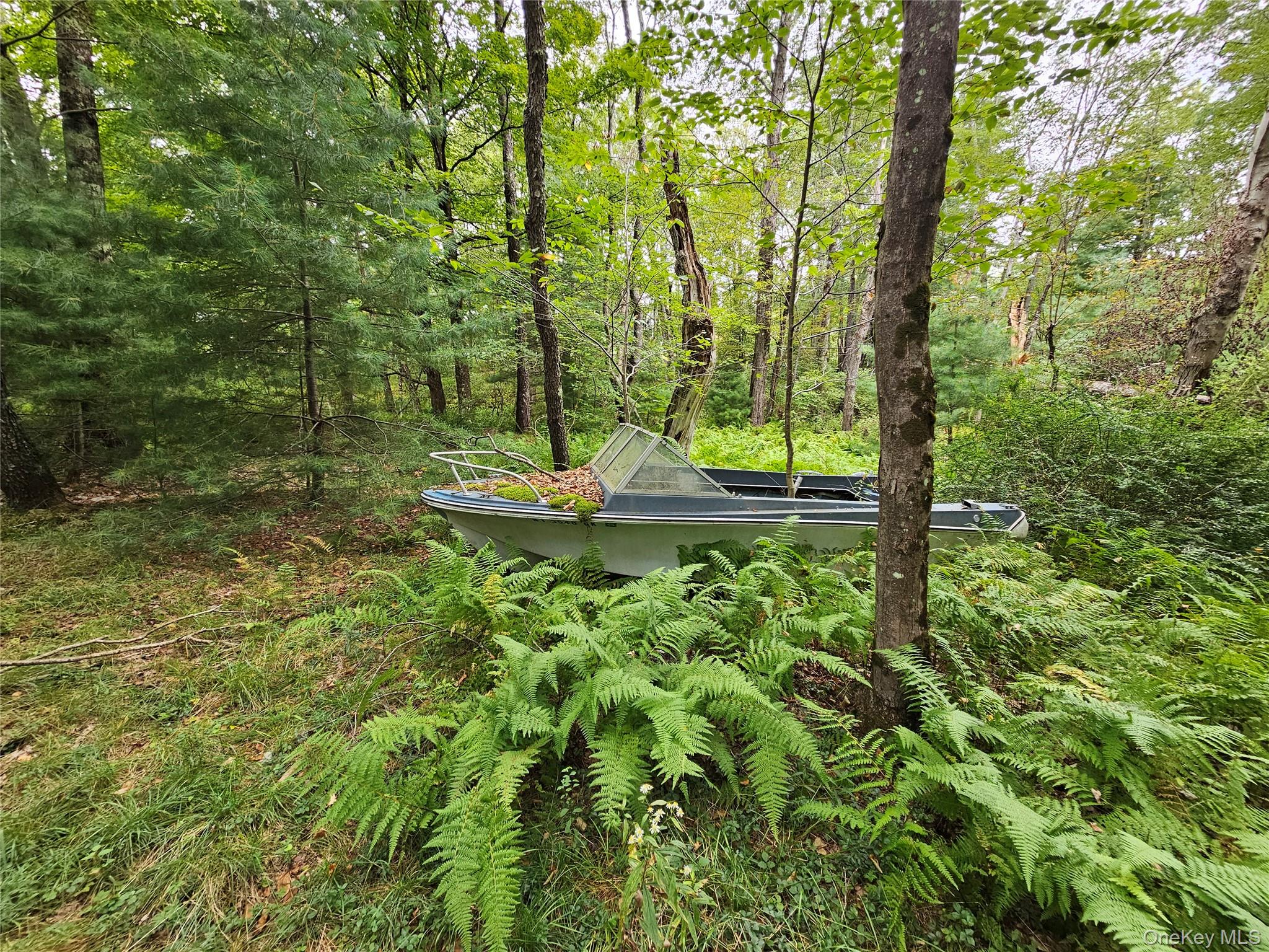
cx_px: 634
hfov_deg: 106.2
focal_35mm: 13
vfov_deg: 89.9
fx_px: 477
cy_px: 476
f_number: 2.2
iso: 160
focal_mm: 2.2
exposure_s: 1/207
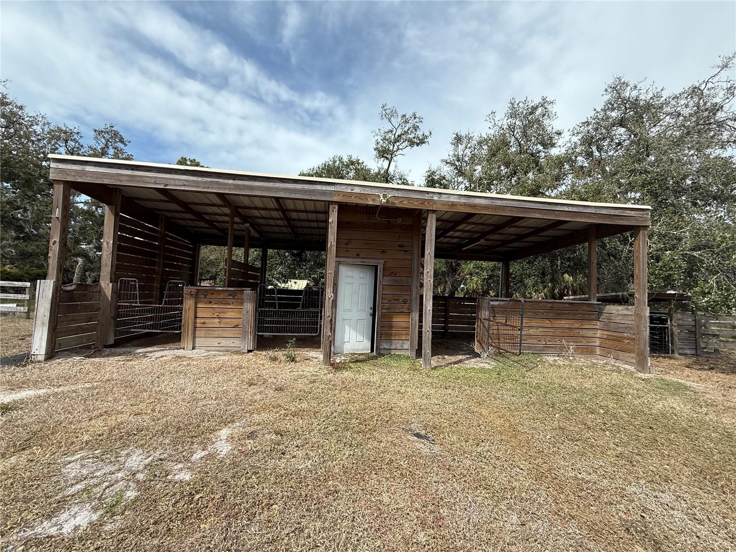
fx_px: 298
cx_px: 368
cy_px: 276
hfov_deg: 102.1
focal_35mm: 14
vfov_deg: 85.7
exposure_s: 1/1431
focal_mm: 2.22
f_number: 2.2
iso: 64
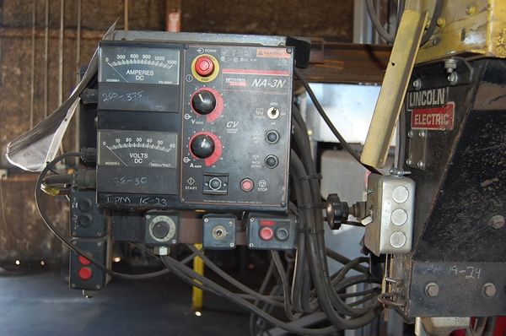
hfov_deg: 49.6
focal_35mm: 39
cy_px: 168
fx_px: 547
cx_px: 253
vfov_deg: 34.1
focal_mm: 26
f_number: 4
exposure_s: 1/60
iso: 400
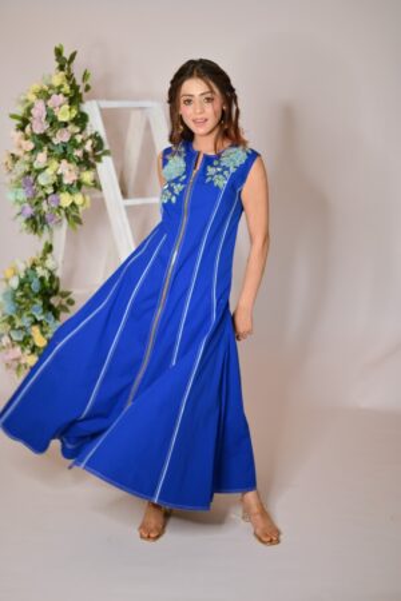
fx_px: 835
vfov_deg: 39.6
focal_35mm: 50
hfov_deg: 27.0
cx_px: 200
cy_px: 300
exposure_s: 1/125
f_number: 1.8
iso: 250
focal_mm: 50
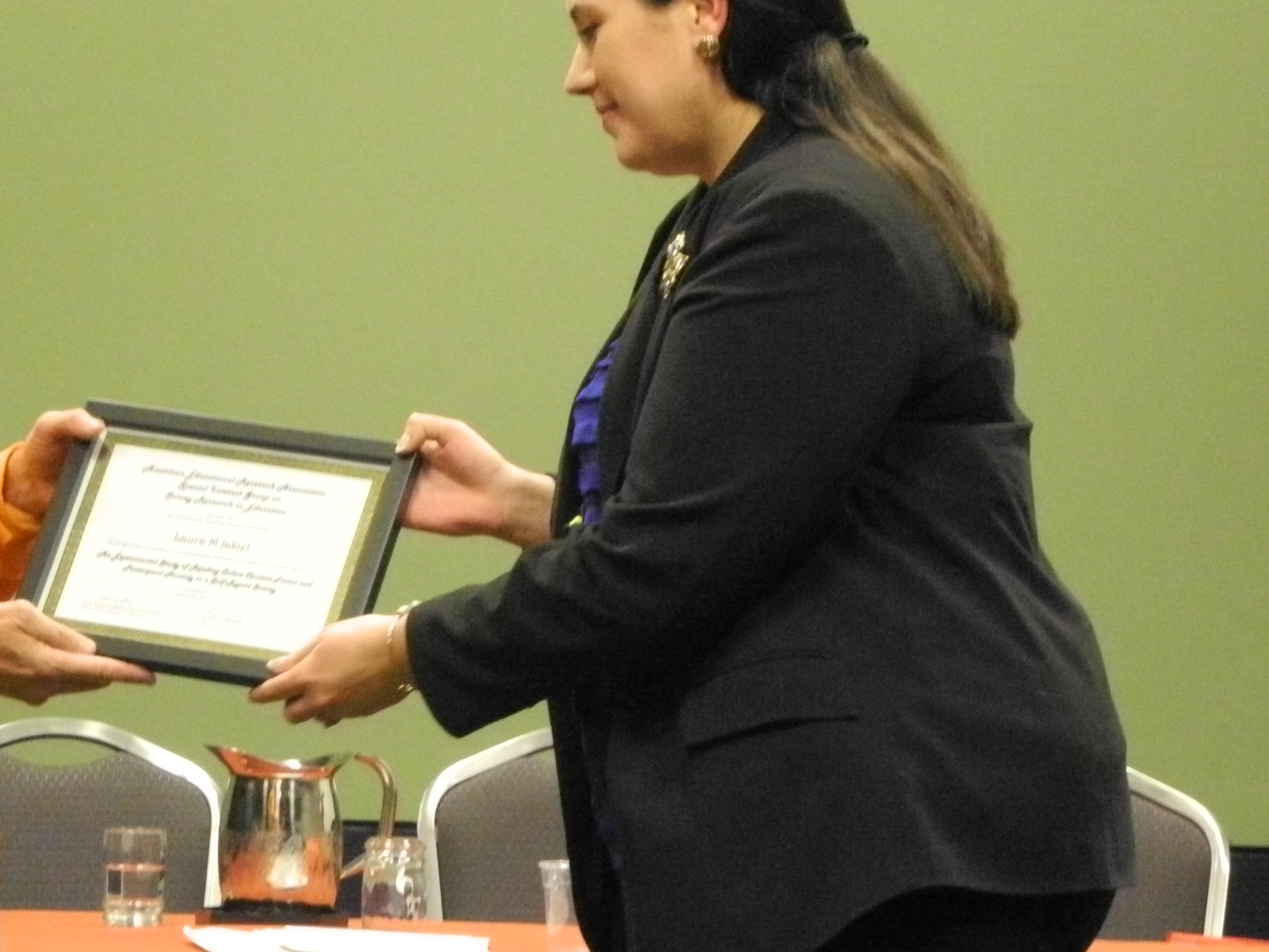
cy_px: 486
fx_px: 6599
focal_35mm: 180
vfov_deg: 8.2
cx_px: 288
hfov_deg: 11.0
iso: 1600
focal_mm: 22.5
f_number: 6.3
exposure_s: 1/15
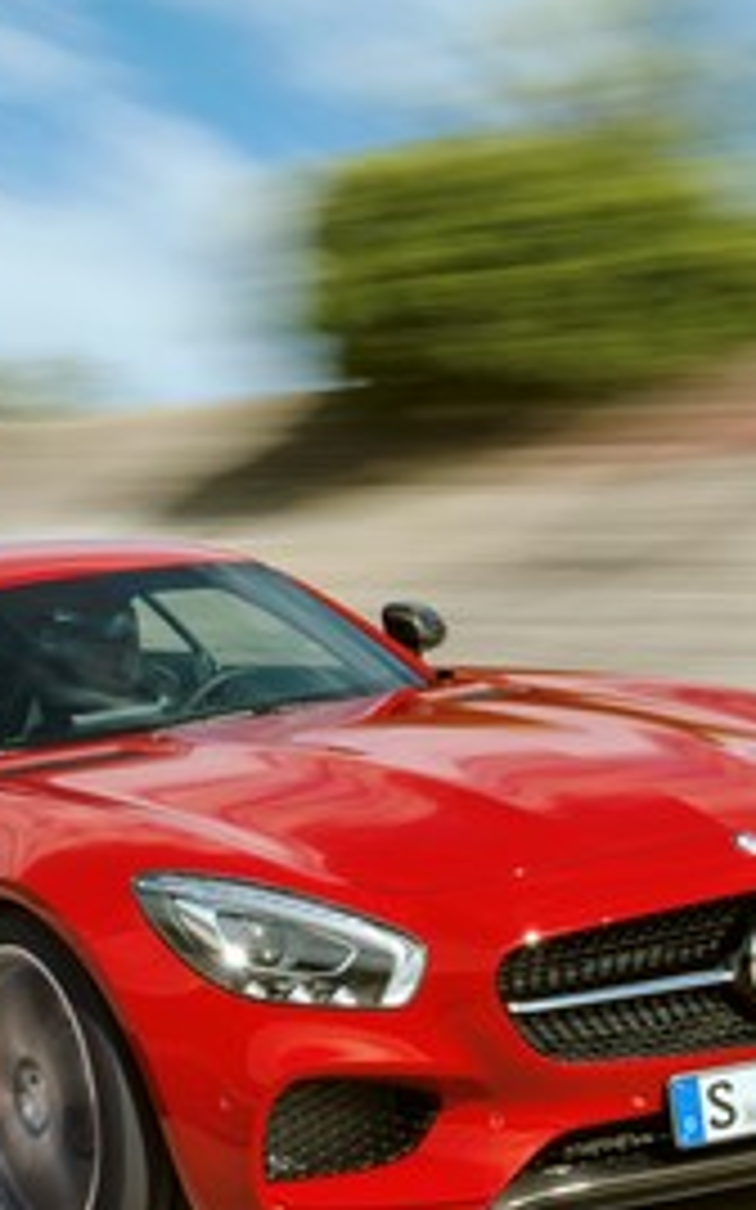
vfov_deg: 22.1
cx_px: 180
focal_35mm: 94
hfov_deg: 13.8
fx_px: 3100
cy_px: 663
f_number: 22
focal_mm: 42
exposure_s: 4
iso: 50
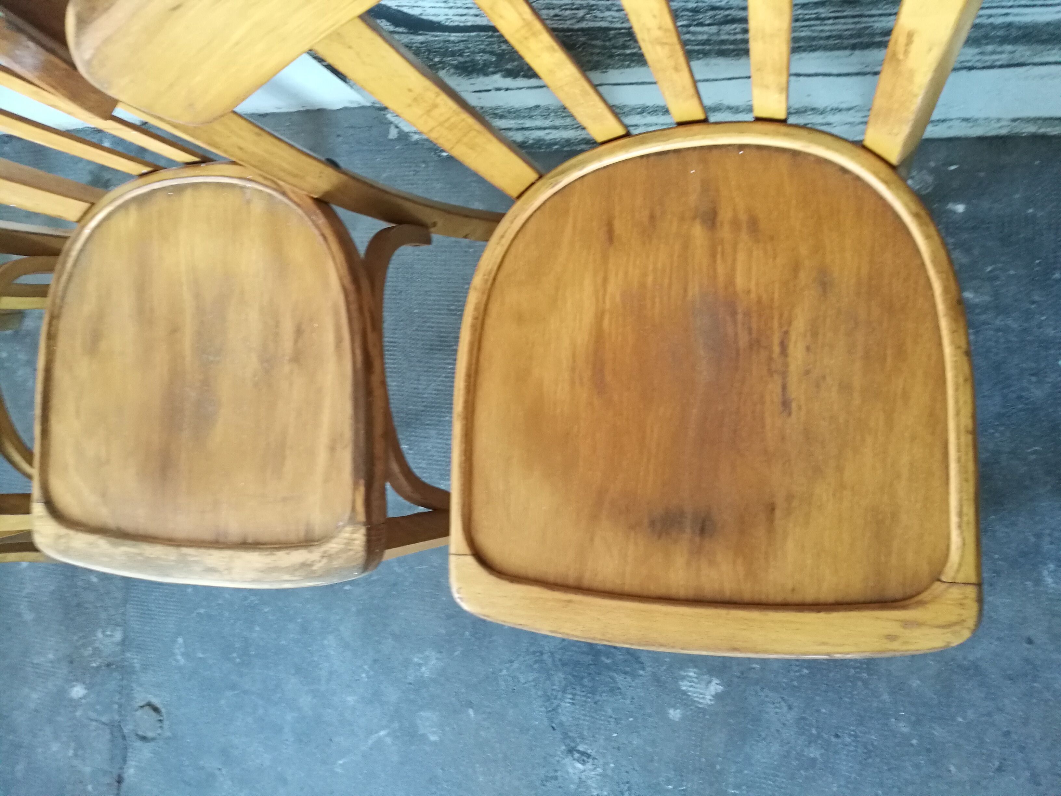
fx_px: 828
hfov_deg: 65.3
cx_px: 530
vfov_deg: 51.4
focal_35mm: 27
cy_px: 398
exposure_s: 1/24
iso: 400
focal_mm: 4.5
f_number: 2.2
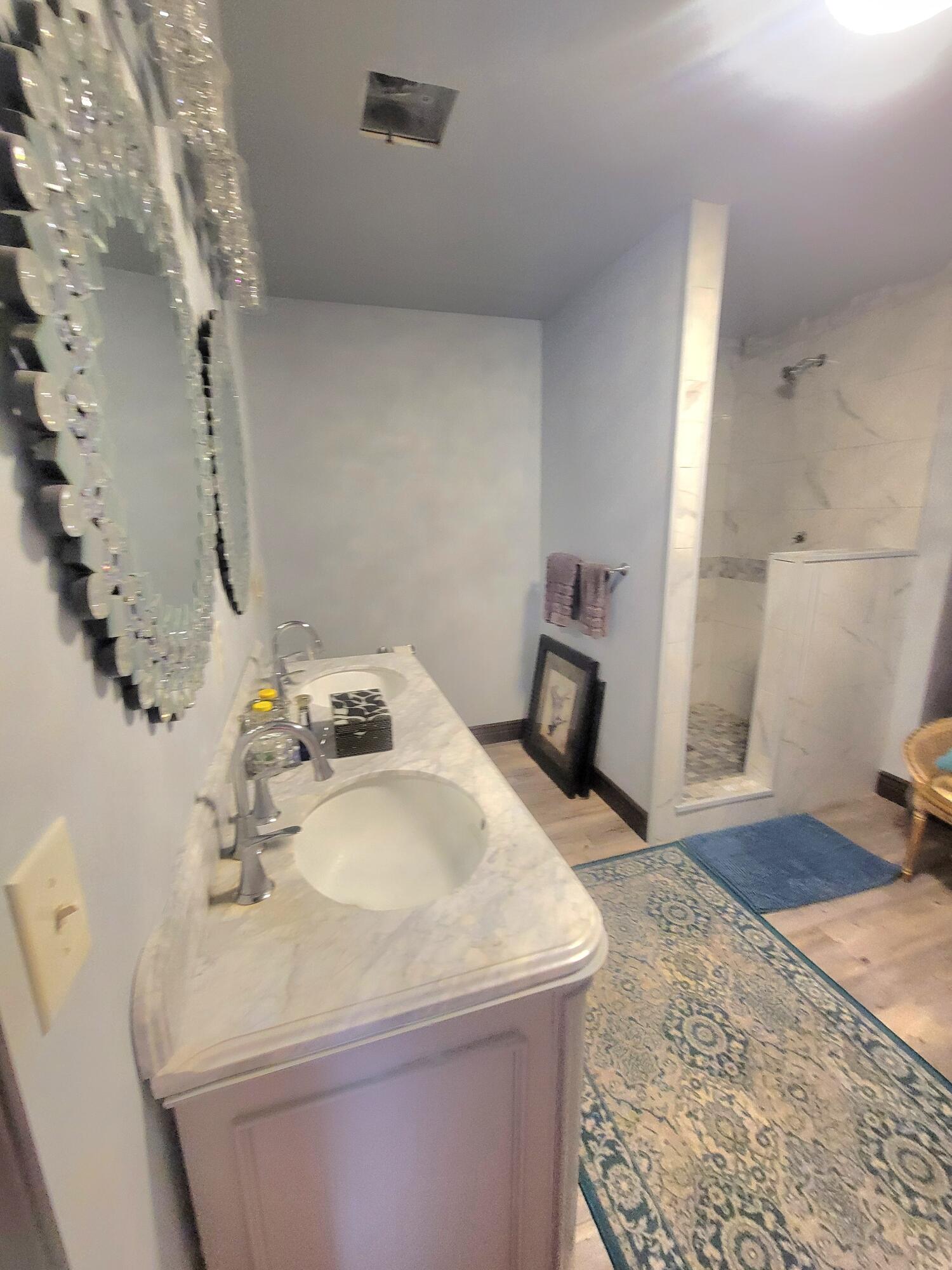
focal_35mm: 13
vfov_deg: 106.2
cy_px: 635
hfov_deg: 89.9
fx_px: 477
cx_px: 476
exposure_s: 1/60.2
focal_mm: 2.2
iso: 320
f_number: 2.2
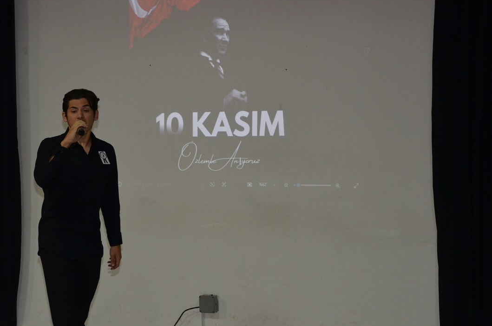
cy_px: 161
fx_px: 1391
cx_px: 148
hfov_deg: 20.0
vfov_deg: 13.4
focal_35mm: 102
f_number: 4.5
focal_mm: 48
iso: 800
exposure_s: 1/60
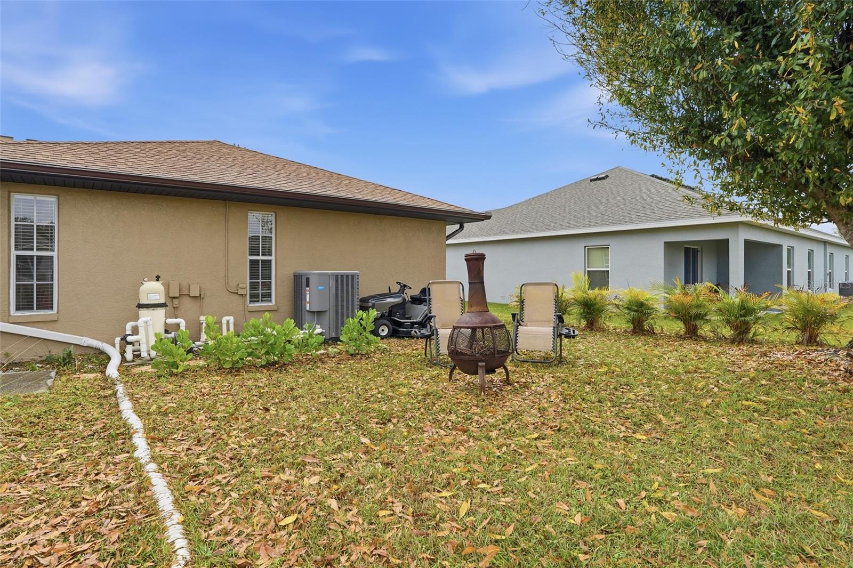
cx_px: 426
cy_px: 284
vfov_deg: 67.4
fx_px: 426
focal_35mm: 18
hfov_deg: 90.0
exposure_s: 1/500
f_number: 9
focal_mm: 18
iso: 200
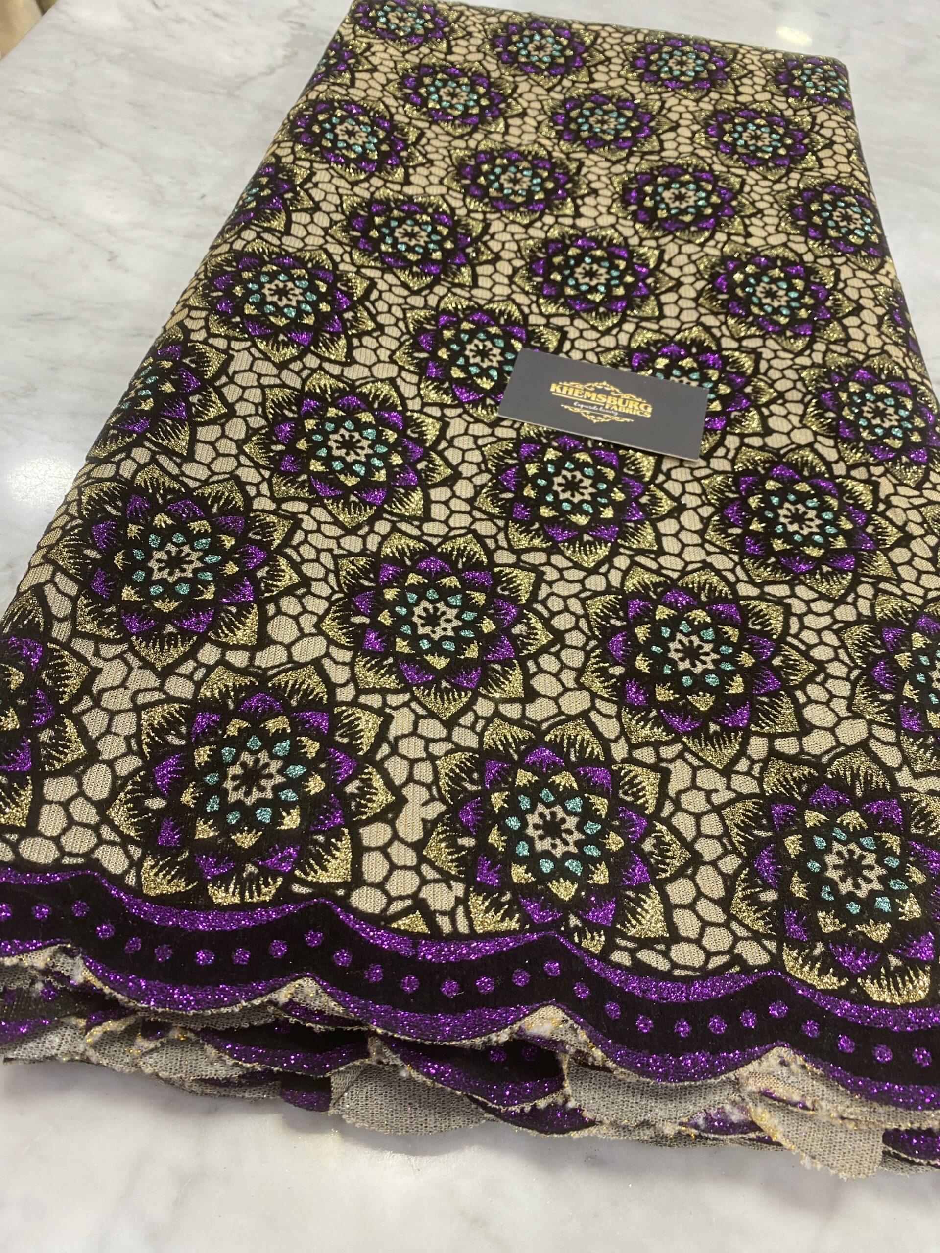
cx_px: 470
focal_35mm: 26
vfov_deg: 67.3
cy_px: 626
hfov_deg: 53.1
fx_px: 941
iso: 80
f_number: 1.8
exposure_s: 1/50
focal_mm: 4.25
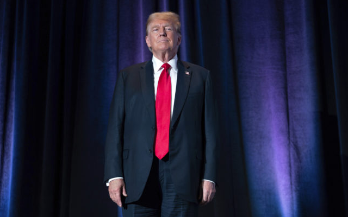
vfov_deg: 11.8
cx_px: 174
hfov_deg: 18.8
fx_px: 1053
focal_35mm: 111
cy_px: 107
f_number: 2.8
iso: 800
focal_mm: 108
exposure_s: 1/125
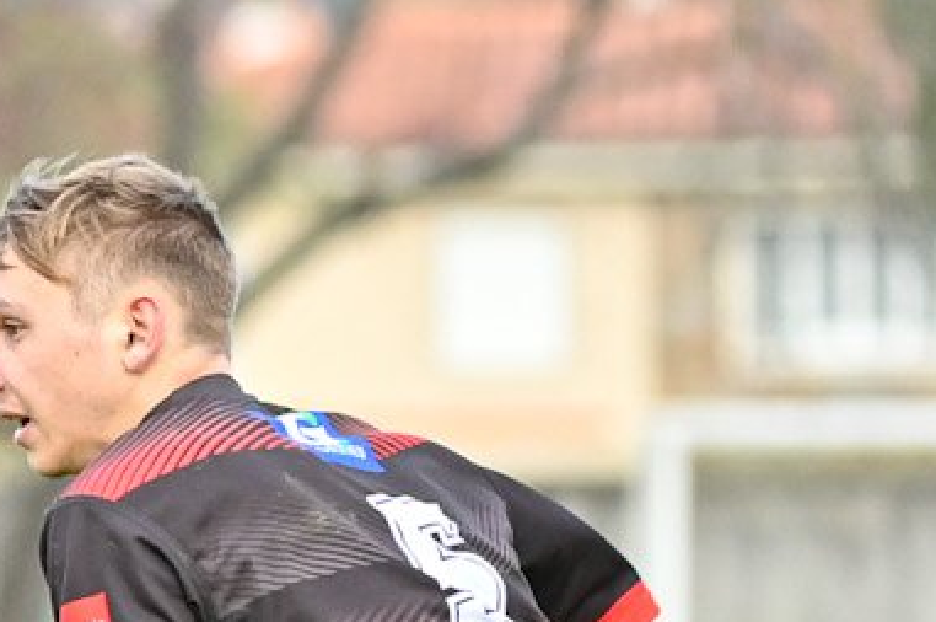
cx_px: -1491
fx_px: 27291
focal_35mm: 1051
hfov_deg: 2.0
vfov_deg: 1.3
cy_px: 690
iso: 800
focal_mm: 200
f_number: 4
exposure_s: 1/1600
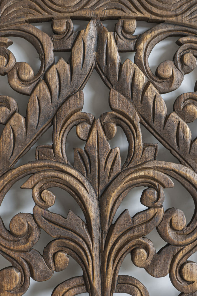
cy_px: 197
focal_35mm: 50
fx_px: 410
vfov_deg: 39.1
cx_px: 98
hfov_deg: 27.0
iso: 320
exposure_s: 1/13
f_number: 5.6
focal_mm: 29
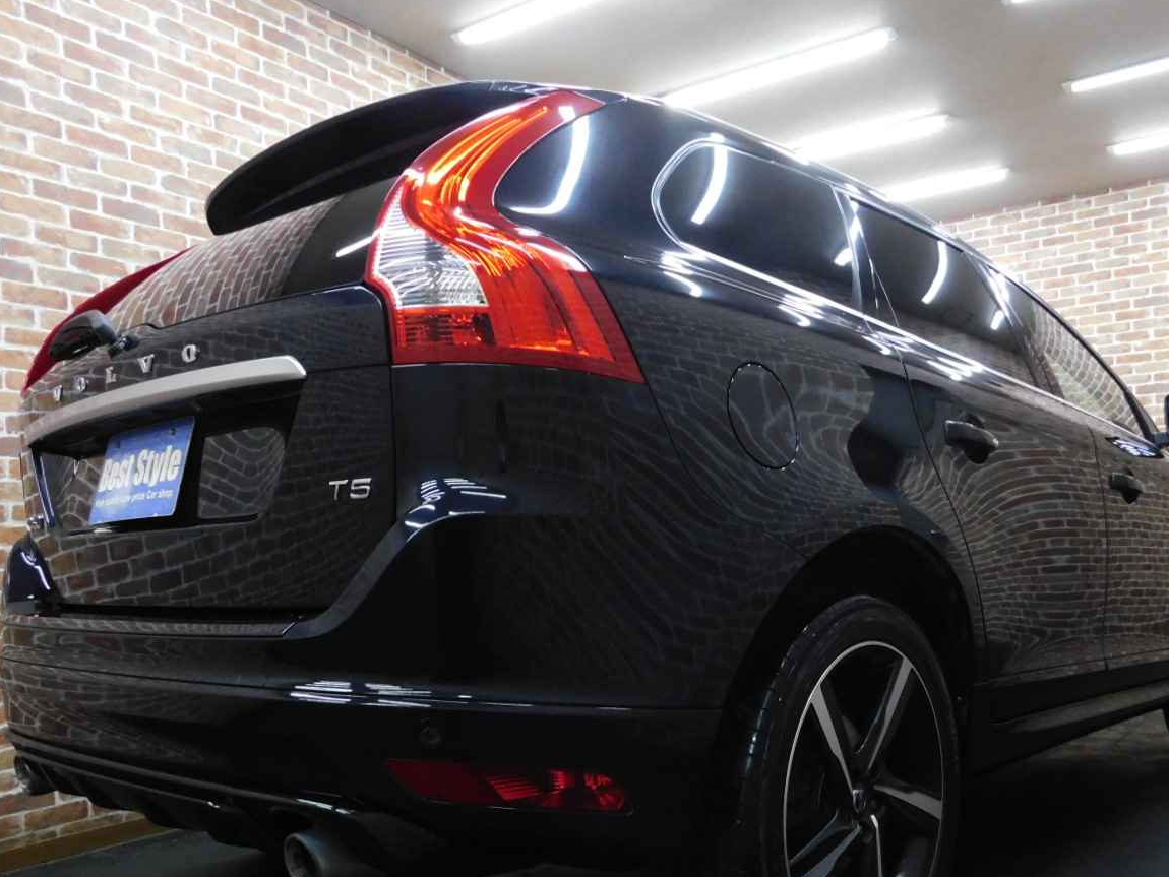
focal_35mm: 32
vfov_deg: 43.5
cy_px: 586
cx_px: 624
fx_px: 1081
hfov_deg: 56.8
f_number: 3
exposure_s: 1/30
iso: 320
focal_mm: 4
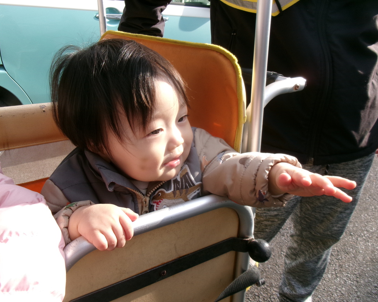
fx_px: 336
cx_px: 177
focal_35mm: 30
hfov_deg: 58.7
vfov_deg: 48.5
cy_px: 151
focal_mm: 5.1
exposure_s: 1/200
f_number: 3.9
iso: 100
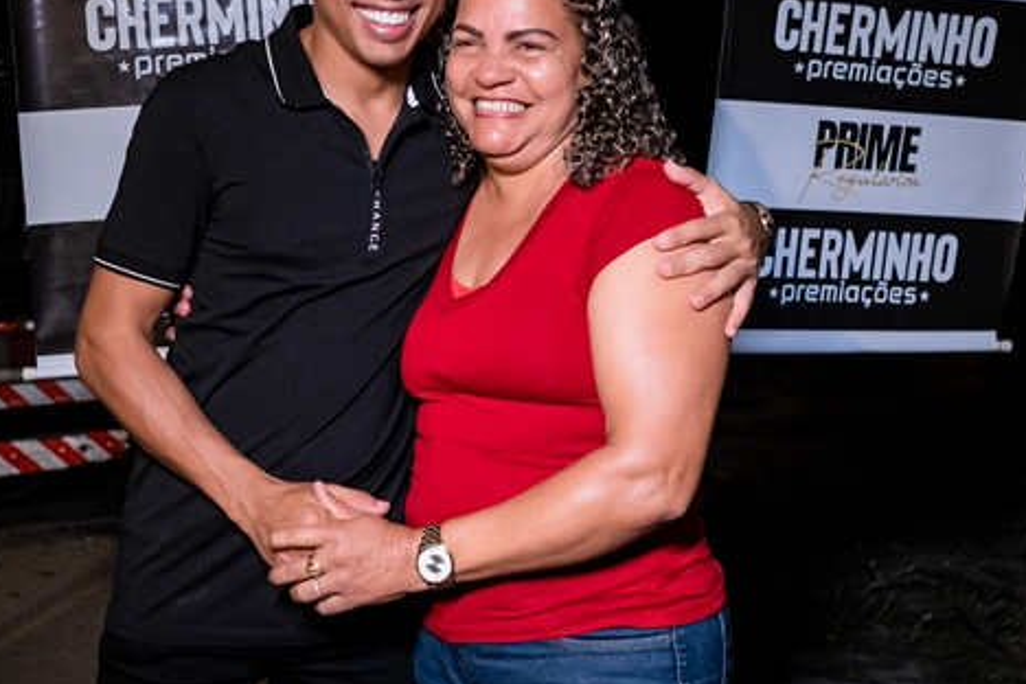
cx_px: 411
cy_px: 254
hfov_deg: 34.9
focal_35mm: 57
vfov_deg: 23.7
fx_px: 1624
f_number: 2.8
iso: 2500
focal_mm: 24
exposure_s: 1/400
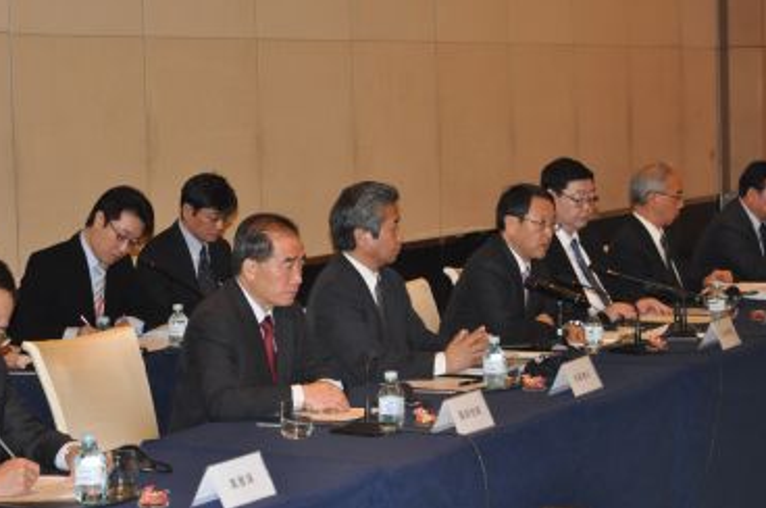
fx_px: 1947
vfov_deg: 14.9
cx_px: 360
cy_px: 269
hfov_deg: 22.3
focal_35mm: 92
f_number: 4.8
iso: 800
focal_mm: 45
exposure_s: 1/60
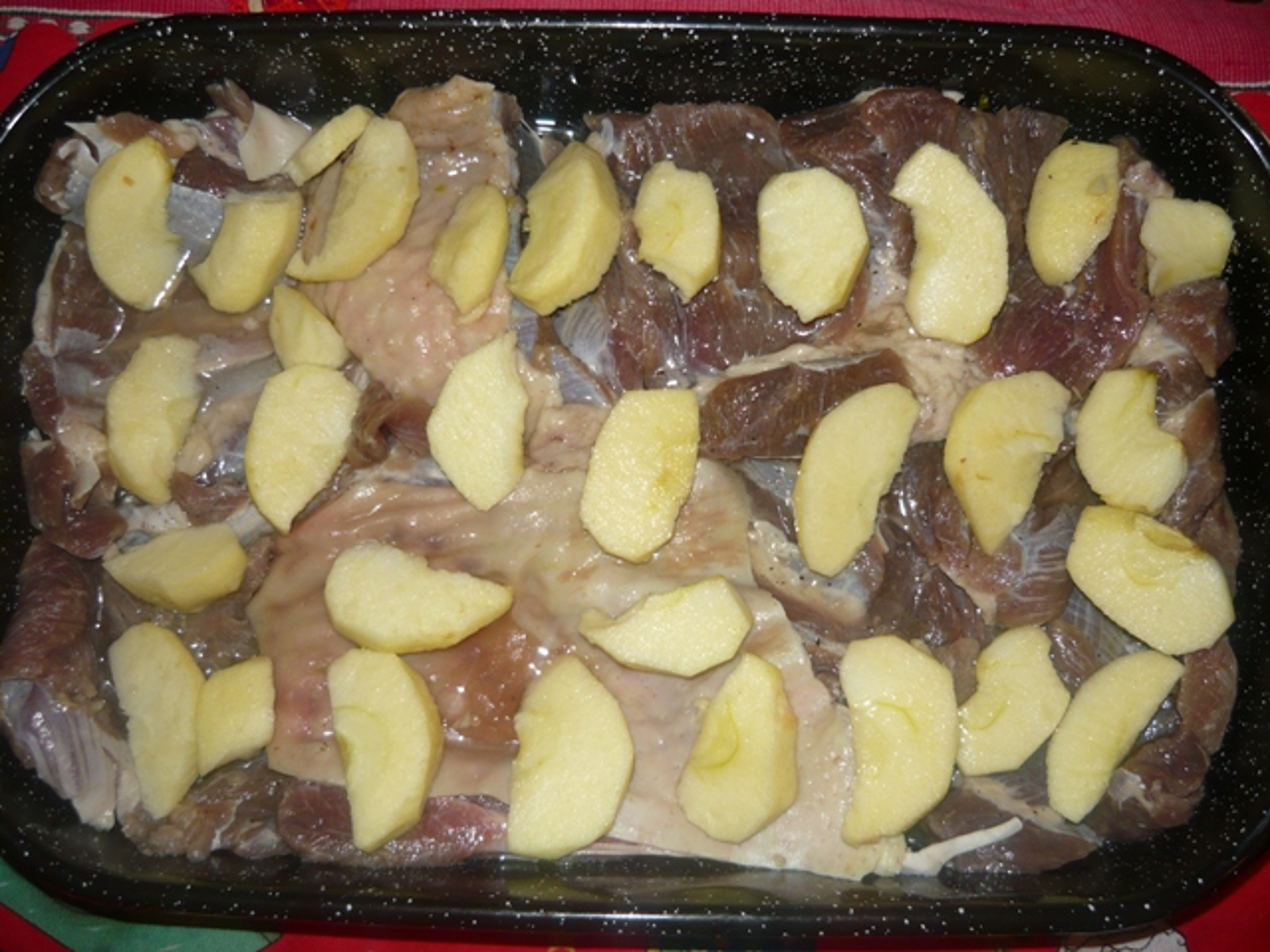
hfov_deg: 55.4
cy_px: 476
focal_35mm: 33
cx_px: 635
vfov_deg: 42.9
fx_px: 1211
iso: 100
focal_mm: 5.5
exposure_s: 1/30
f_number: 2.8
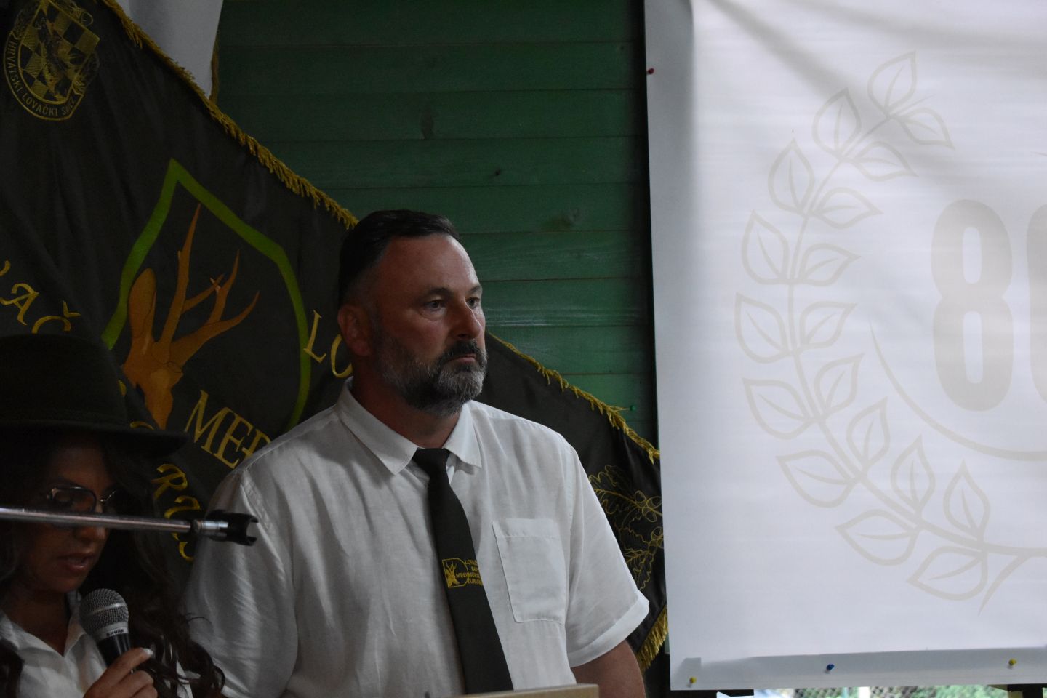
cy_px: 349
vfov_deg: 16.6
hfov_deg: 24.6
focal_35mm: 82
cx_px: 524
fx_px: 2399
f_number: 5.6
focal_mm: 55
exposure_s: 1/320
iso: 4500
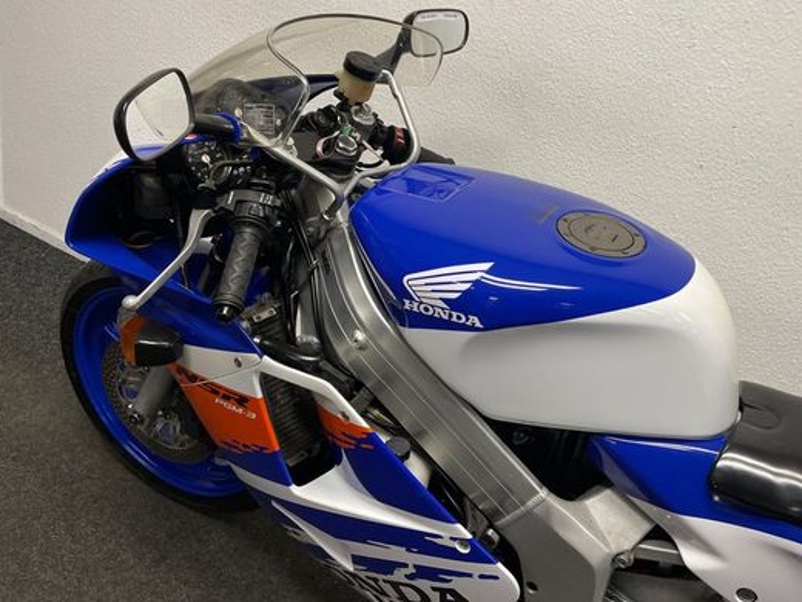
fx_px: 741
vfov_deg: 44.0
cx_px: 483
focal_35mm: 32
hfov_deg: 56.4
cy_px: 258
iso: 125
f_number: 1.6
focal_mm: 4.2
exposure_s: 1/100
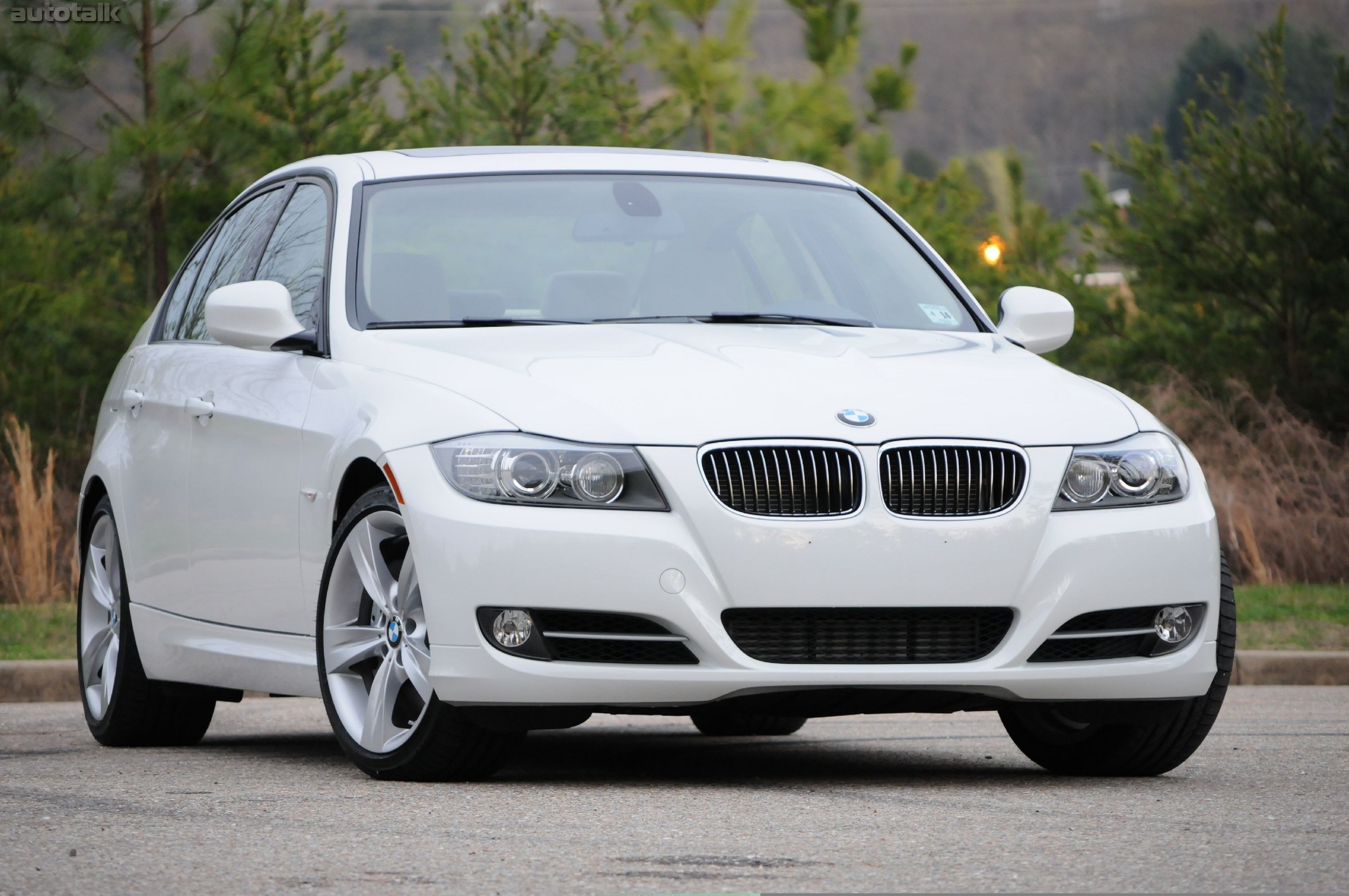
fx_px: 6737
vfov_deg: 7.6
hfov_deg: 11.4
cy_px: 448
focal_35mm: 180
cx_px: 674
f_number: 4.8
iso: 1000
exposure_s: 1/160
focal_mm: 120
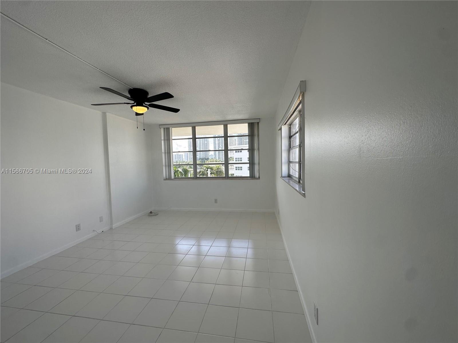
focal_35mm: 14
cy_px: 172
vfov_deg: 85.7
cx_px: 229
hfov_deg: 102.1
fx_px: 185
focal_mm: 2.22
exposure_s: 1/584
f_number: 2.2
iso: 40
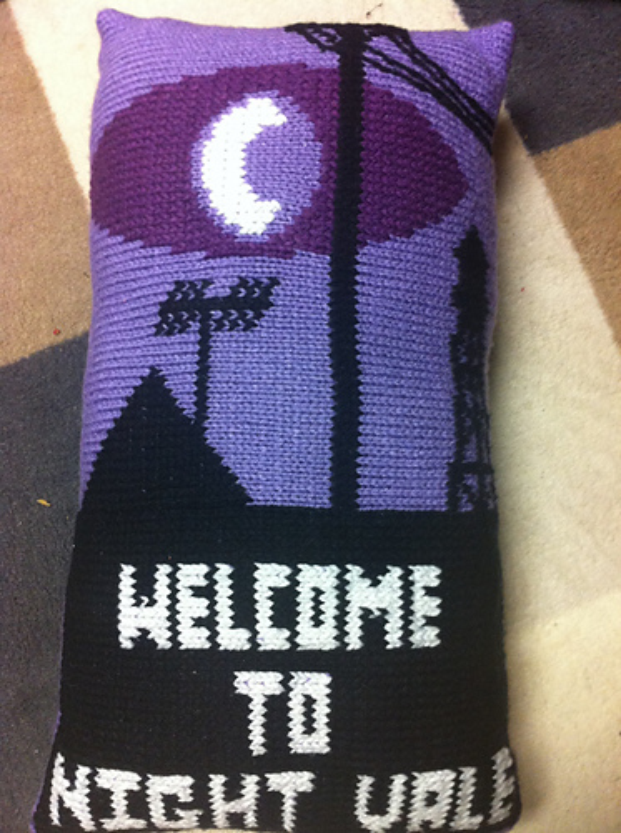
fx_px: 840
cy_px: 416
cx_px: 310
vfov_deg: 52.7
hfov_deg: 40.6
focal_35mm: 35
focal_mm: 3.85
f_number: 2.8
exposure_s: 1/15
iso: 200
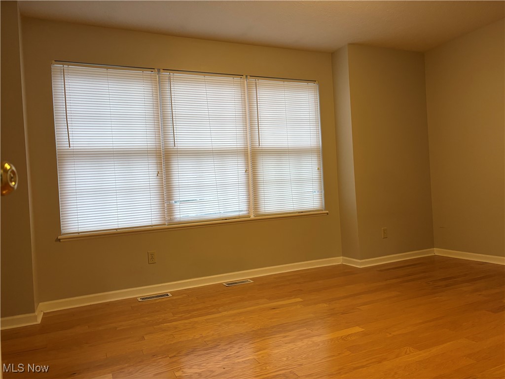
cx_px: 252
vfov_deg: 53.1
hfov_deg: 67.3
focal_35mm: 26
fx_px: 379
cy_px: 190
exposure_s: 1/60
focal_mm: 5.96
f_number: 1.6
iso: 160
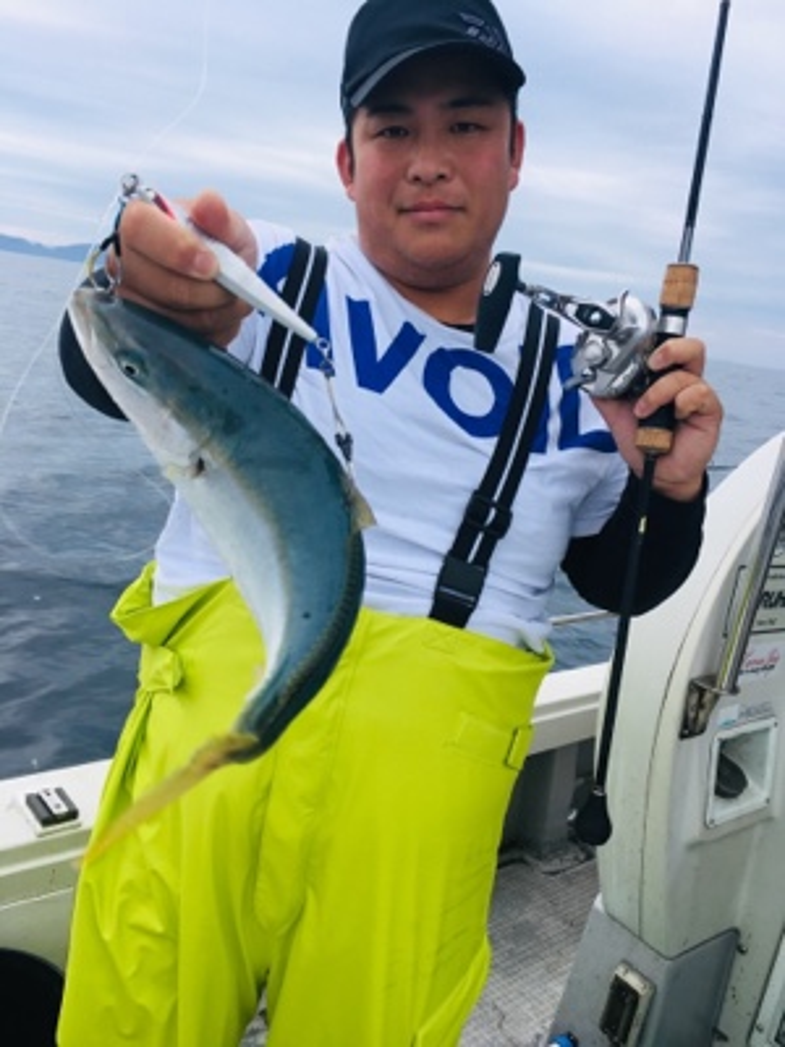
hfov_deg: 48.2
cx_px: 392
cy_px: 524
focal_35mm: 29
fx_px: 877
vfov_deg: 61.7
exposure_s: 1/561
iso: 25
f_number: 2.2
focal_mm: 4.15
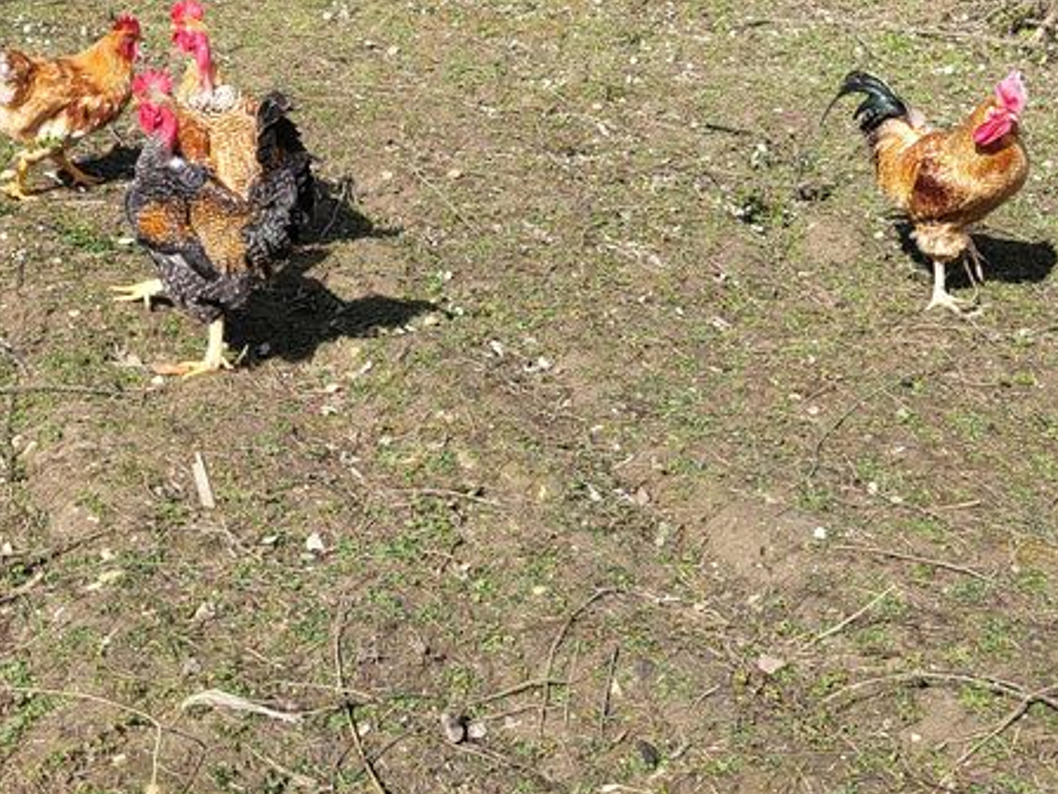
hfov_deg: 33.1
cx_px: 413
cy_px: 90
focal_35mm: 58
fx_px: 1773
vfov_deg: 24.6
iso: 40
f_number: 1.8
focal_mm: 5.4
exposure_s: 1/1829
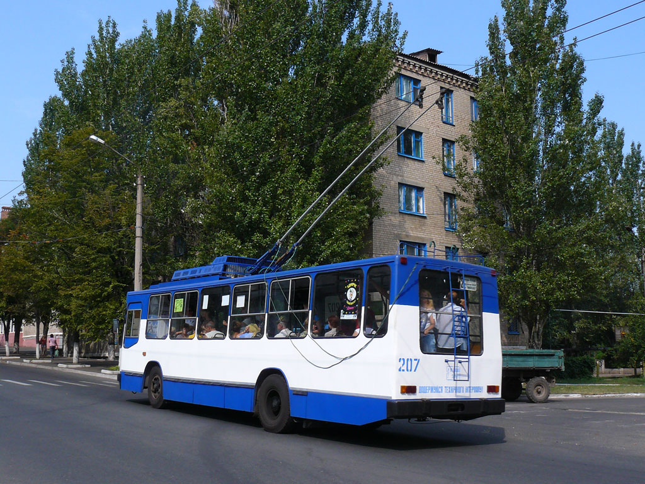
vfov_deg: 39.7
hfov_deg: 51.4
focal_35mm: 36
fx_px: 671
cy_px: 242
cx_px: 322
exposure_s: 1/320
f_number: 5.6
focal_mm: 6
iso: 100
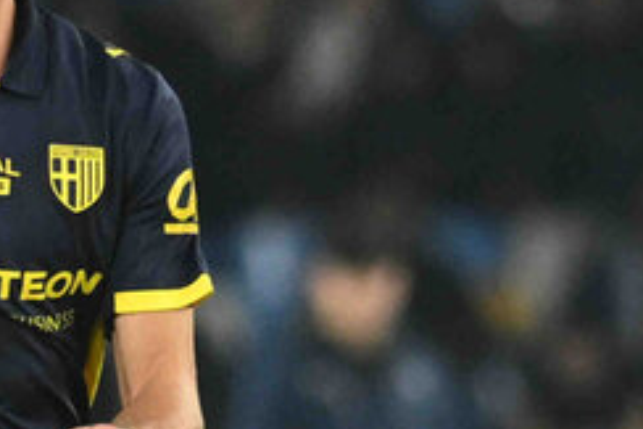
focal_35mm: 1889
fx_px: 33758
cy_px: 587
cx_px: -200
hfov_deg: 1.1
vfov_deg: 0.7
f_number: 4
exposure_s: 1/1000
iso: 2500
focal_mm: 300
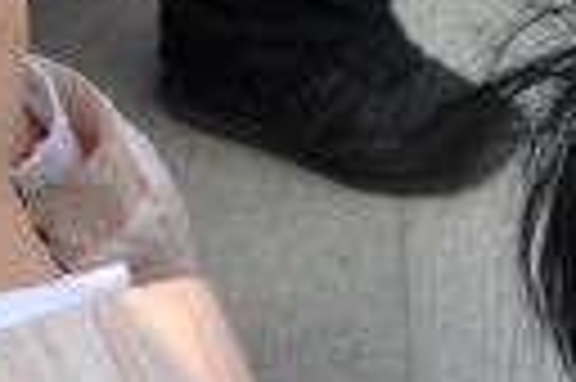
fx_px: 2744
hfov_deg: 10.4
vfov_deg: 7.9
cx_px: 1368
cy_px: -67
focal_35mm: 172
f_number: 6.3
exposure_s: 1/160
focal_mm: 21
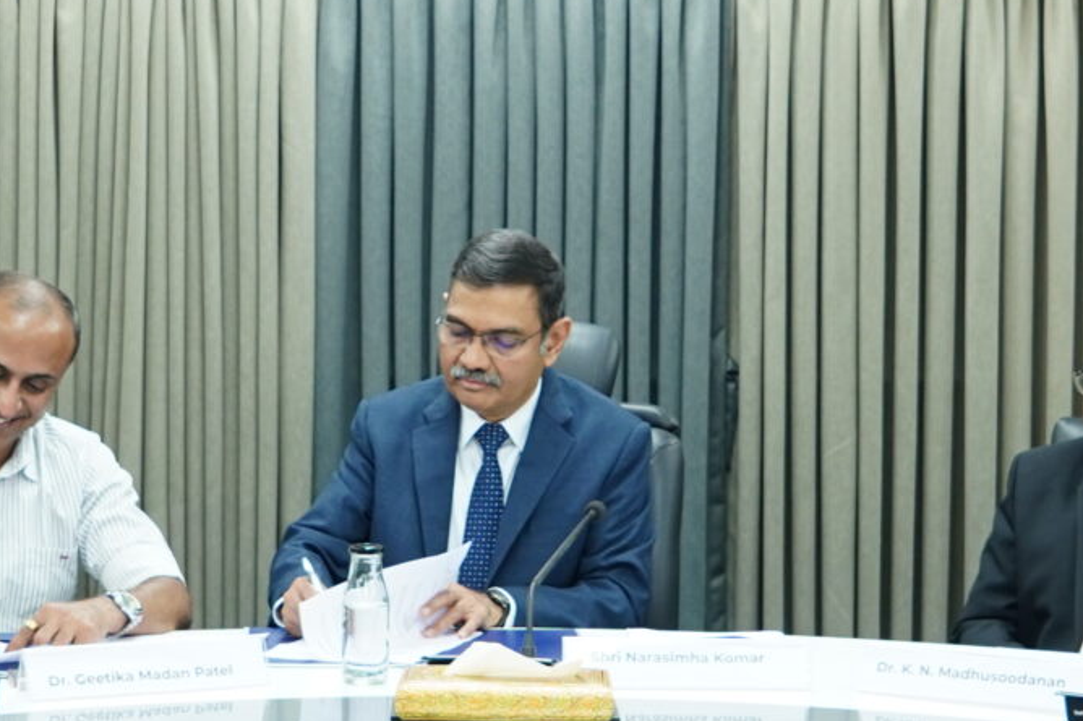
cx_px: 486
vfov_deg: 14.8
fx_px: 2767
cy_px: 427
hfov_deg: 22.1
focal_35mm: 92
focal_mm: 24
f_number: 4
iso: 640
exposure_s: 1/50
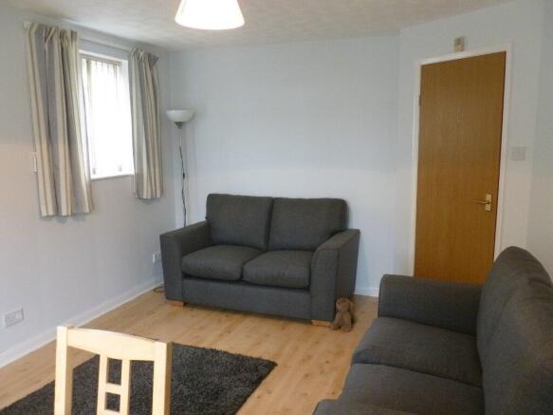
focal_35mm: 28
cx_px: 276
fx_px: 447
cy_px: 208
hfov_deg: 63.5
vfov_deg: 49.7
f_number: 3.3
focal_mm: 5
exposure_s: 1/25
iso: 400
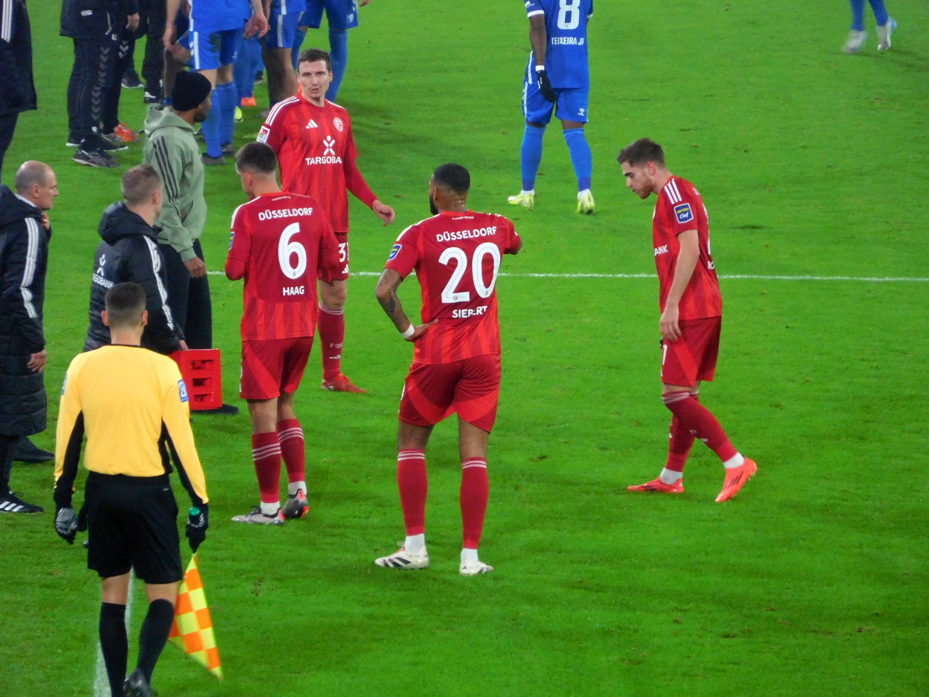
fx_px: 13419
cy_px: 348
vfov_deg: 3.0
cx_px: 464
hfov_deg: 4.0
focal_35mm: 500
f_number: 6.5
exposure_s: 1/80
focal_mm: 90
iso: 400
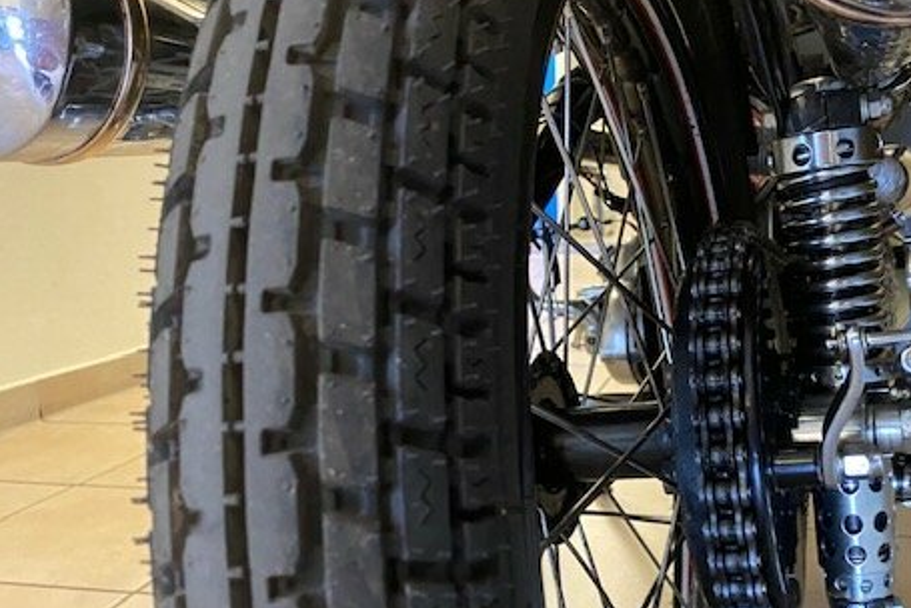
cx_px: 605
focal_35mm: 38
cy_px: 356
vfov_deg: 35.0
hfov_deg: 49.8
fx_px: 962
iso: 500
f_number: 1.8
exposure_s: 1/25
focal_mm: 4.25
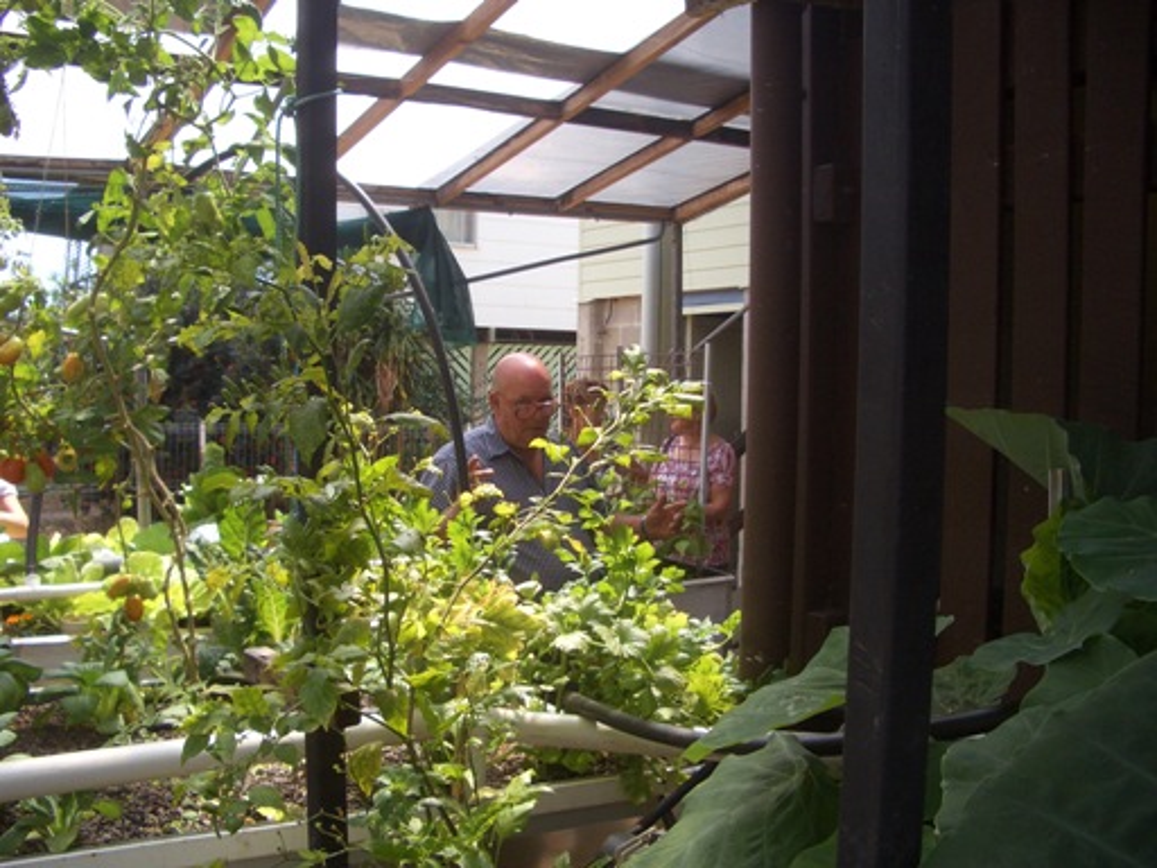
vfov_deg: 40.7
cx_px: 578
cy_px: 434
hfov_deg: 52.6
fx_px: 1170
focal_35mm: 35
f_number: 2.6
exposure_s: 1/640
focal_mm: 5.8
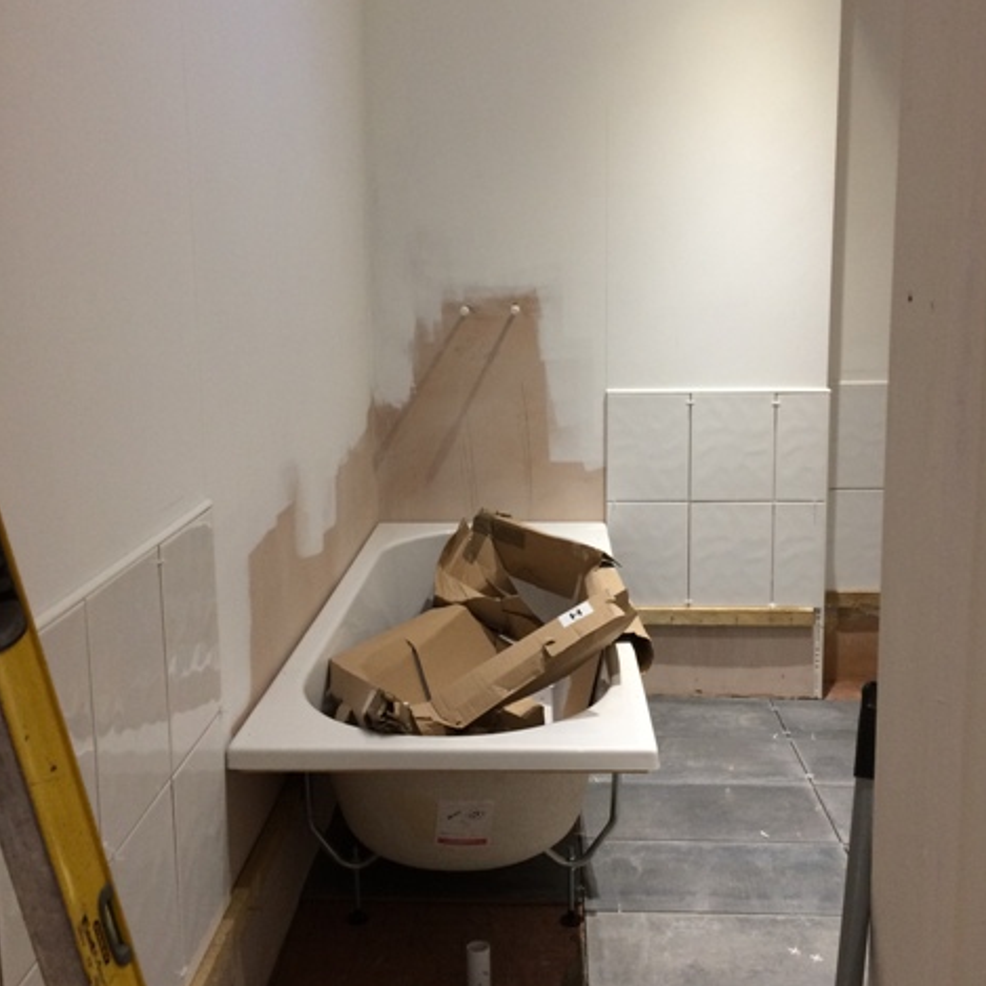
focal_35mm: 35
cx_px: 500
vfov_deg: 47.1
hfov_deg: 47.2
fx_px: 1128
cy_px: 433
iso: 160
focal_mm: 4.15
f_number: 2.2
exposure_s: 1/33
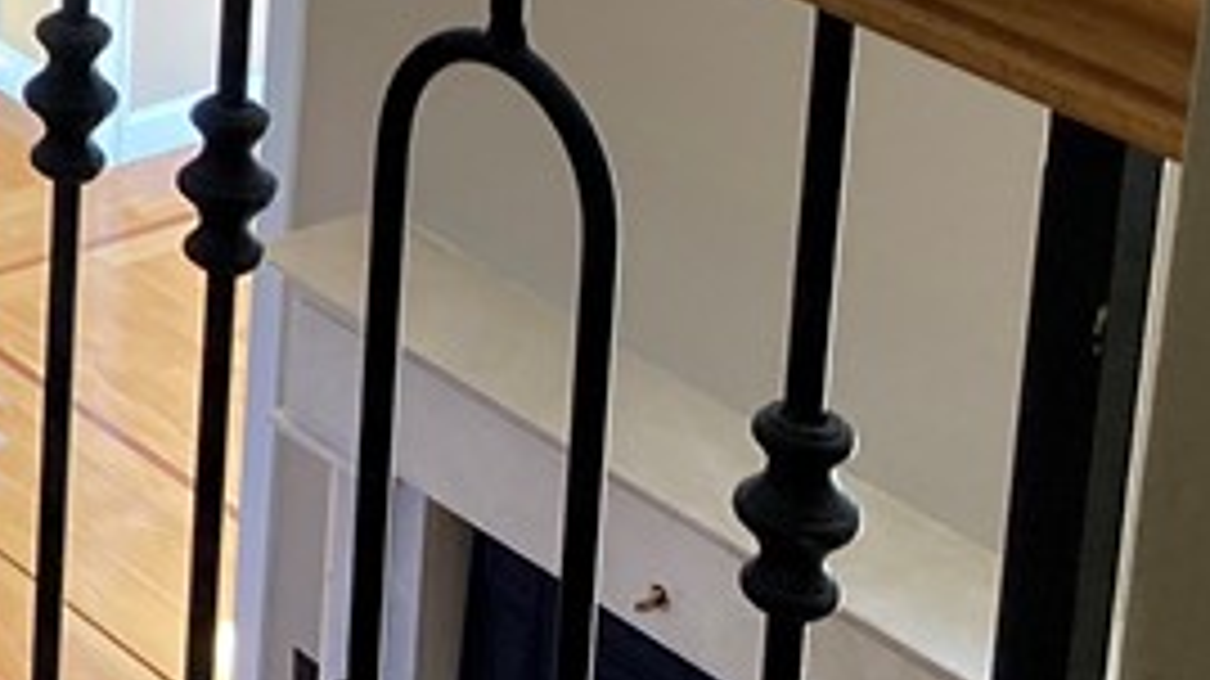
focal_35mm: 116
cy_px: -603
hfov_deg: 16.2
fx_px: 3720
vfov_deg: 9.8
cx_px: -832
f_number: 1.8
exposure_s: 1/81
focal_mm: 3.99
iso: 80
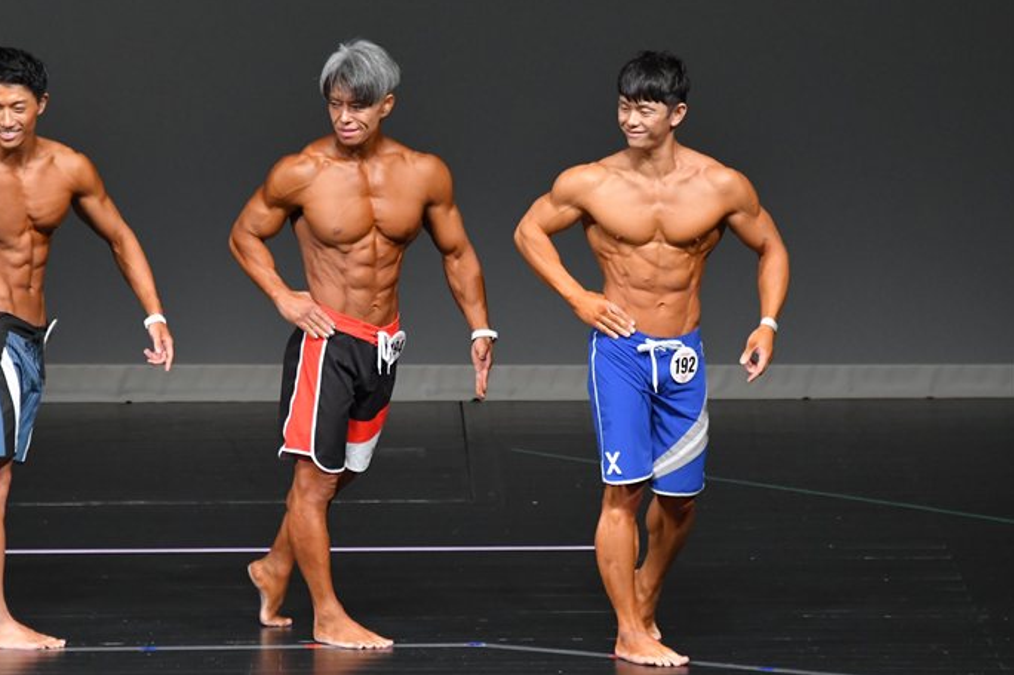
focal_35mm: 357
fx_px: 10048
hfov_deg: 5.8
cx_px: 445
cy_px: 326
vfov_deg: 3.8
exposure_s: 1/400
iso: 4000
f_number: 5.6
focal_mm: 210
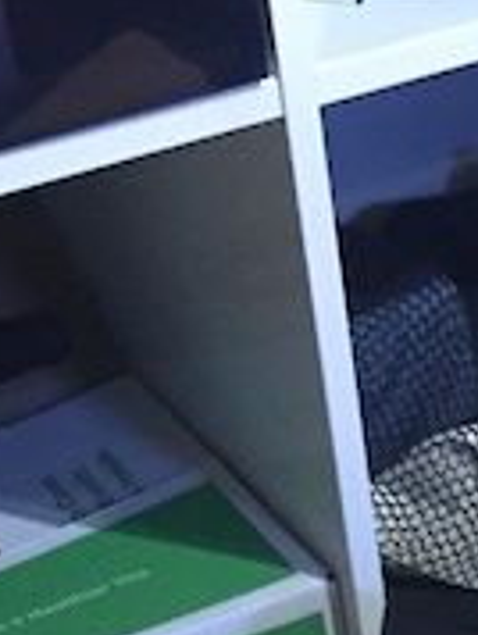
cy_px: 1274
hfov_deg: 10.8
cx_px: 842
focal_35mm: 130
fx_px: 2388
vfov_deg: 13.1
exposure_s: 1/15
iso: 320
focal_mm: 4.15
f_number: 2.2
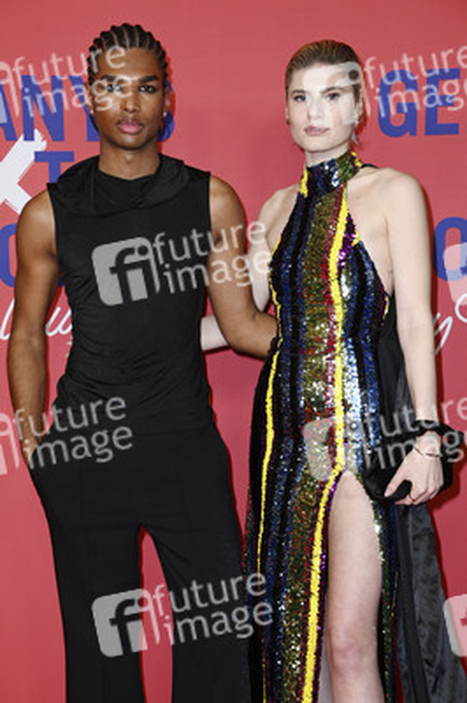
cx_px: 234
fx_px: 1364
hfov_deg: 19.4
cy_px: 352
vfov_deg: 28.9
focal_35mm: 70
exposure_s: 1/200
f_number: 5.6
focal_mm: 70
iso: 640
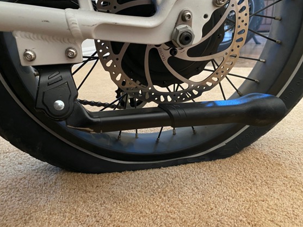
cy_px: 106
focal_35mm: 28
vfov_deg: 49.7
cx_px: 141
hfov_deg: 63.4
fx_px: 245
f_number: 1.8
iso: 640
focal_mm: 4.25
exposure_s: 1/30
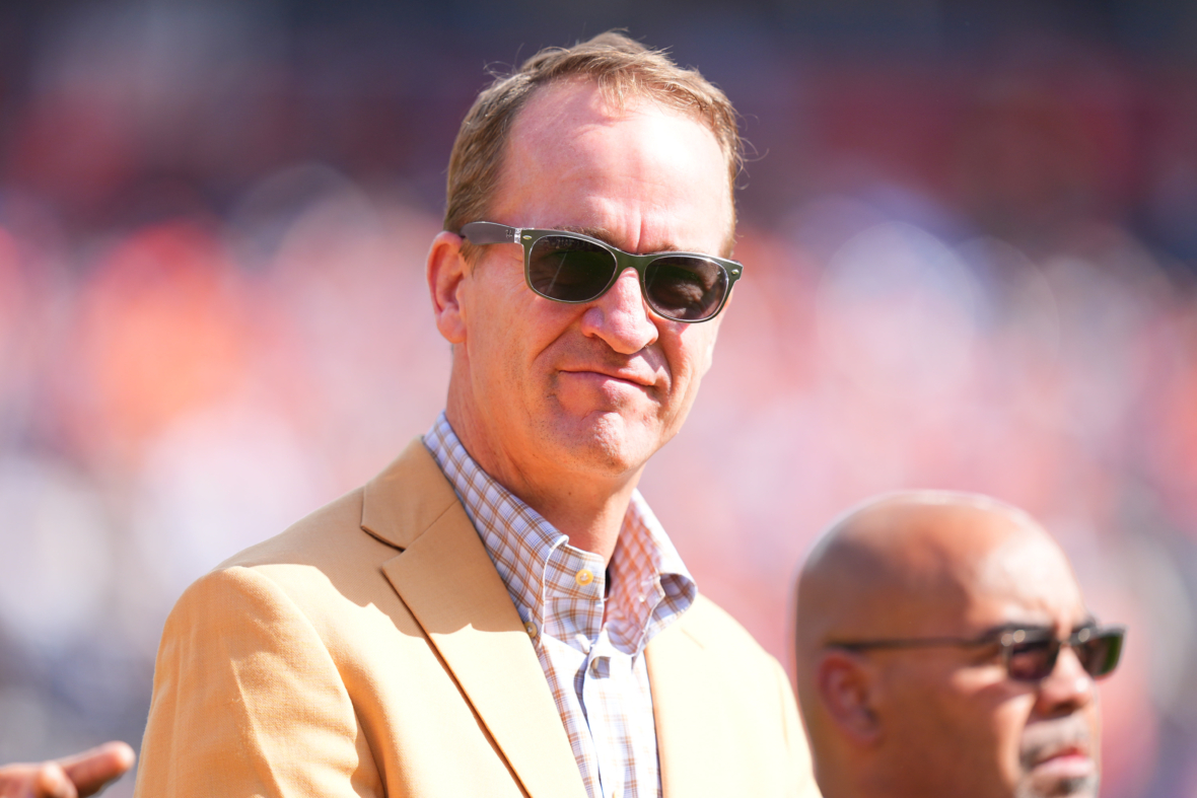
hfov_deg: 5.2
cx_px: 598
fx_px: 13301
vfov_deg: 3.4
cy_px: 399
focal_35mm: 400
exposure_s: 1/1600
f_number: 3.2
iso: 320
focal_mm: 400
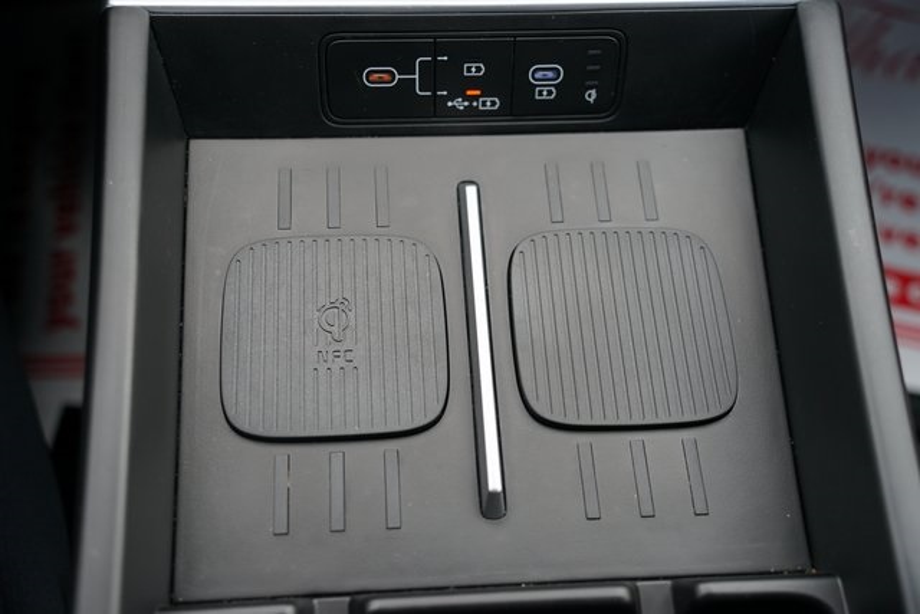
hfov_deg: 46.4
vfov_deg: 31.9
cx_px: 460
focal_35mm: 42
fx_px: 1074
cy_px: 307
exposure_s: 1/160
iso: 400
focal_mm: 42
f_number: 4
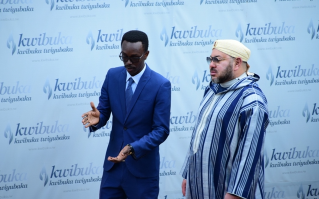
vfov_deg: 4.3
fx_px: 2668
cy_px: 103
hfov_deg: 6.8
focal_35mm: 307
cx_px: 160
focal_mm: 300
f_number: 6.3
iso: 320
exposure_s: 1/250
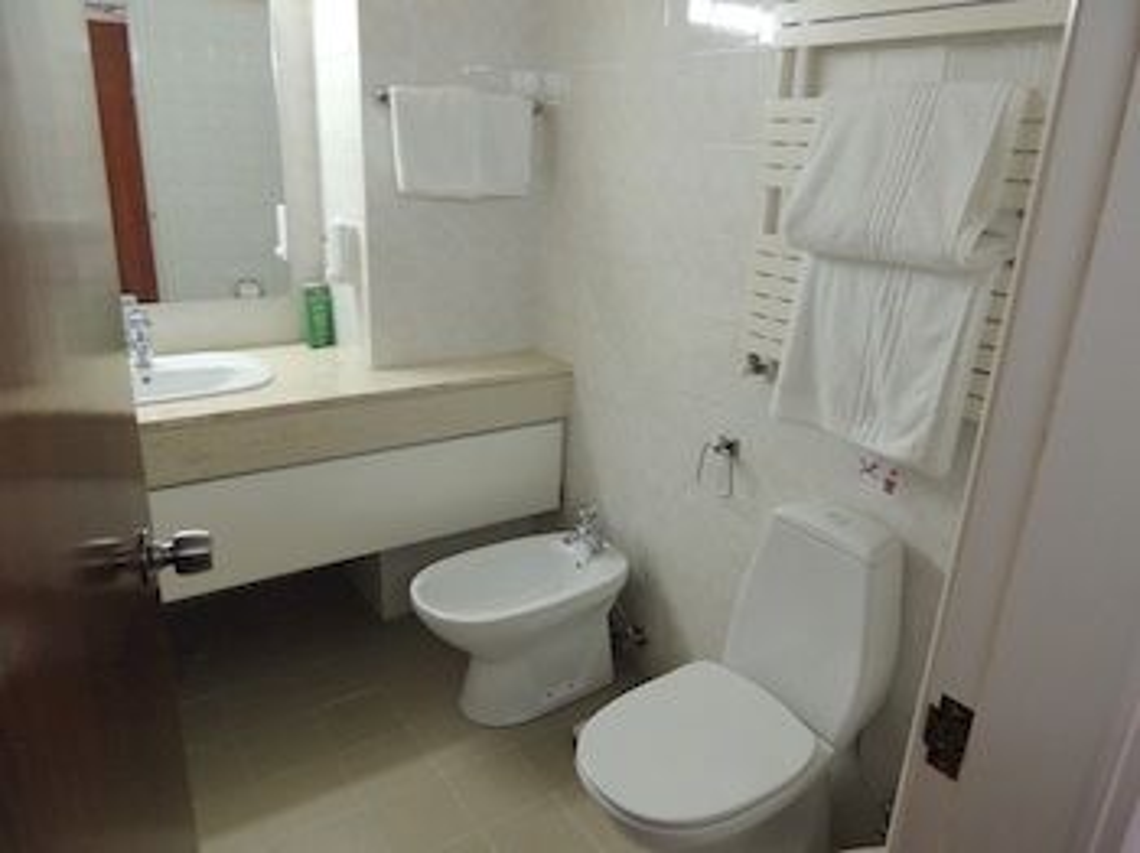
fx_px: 790
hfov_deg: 71.6
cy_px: 426
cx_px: 570
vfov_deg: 56.8
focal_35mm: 24
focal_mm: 4.3
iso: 360
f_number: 3
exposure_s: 1/30
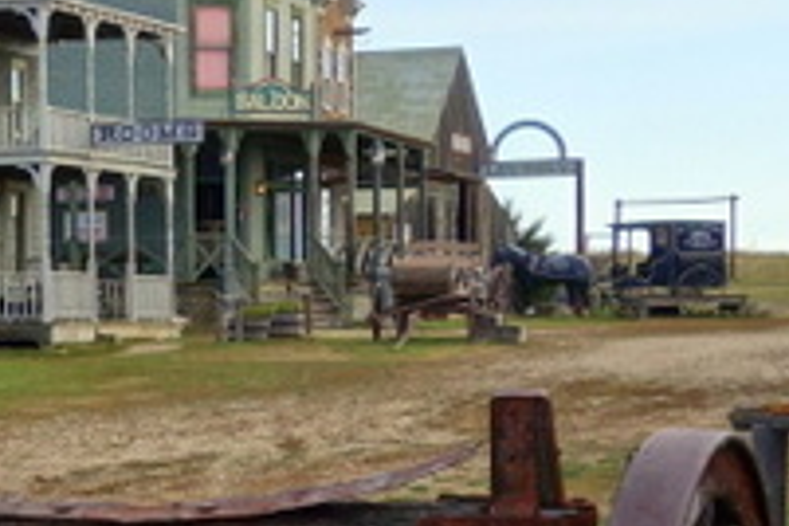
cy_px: 502
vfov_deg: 8.2
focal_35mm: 167
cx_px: -746
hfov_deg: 11.2
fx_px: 3660
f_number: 5.6
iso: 125
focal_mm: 10.4
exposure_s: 1/200
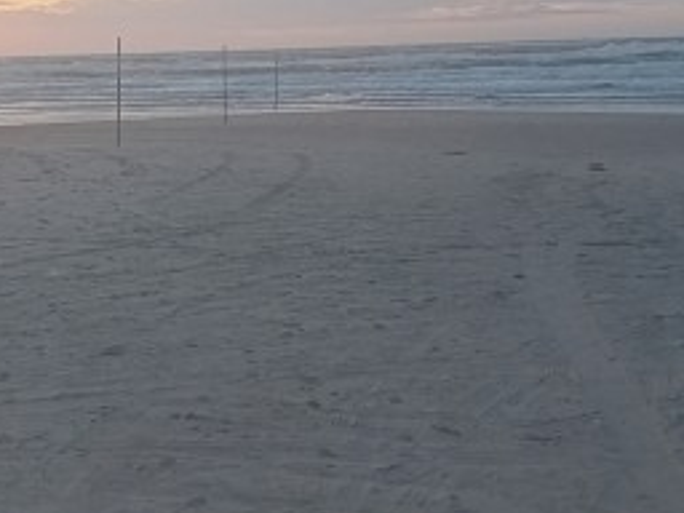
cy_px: 214
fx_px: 1205
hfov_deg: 30.9
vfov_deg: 24.0
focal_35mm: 61
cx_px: 144
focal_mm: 3.98
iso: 125
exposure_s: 1/111
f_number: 1.8
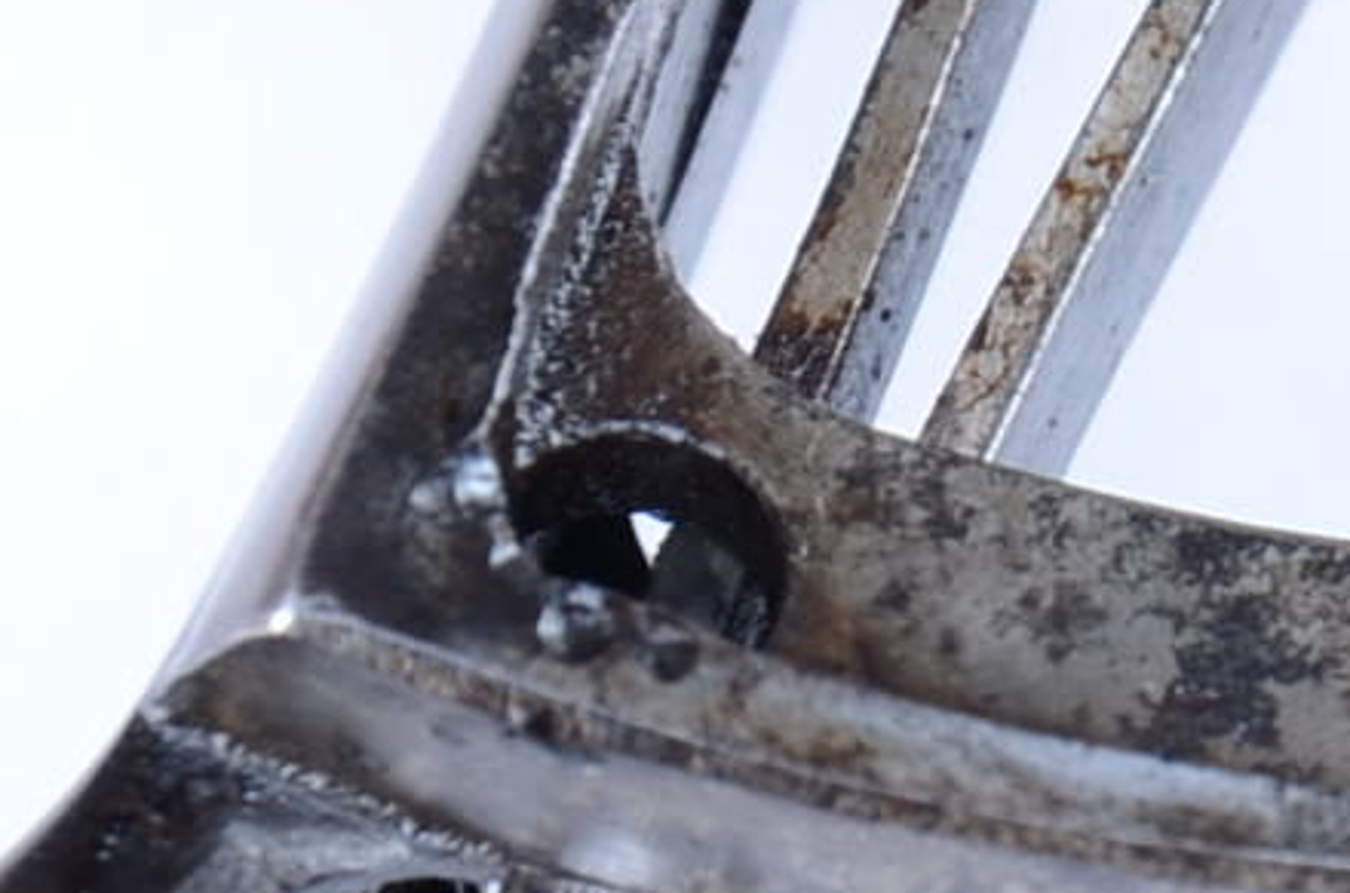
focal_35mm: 882
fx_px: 32984
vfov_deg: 1.6
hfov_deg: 2.3
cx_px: 1715
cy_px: -68
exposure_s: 1/100
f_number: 6.3
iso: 100
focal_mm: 105
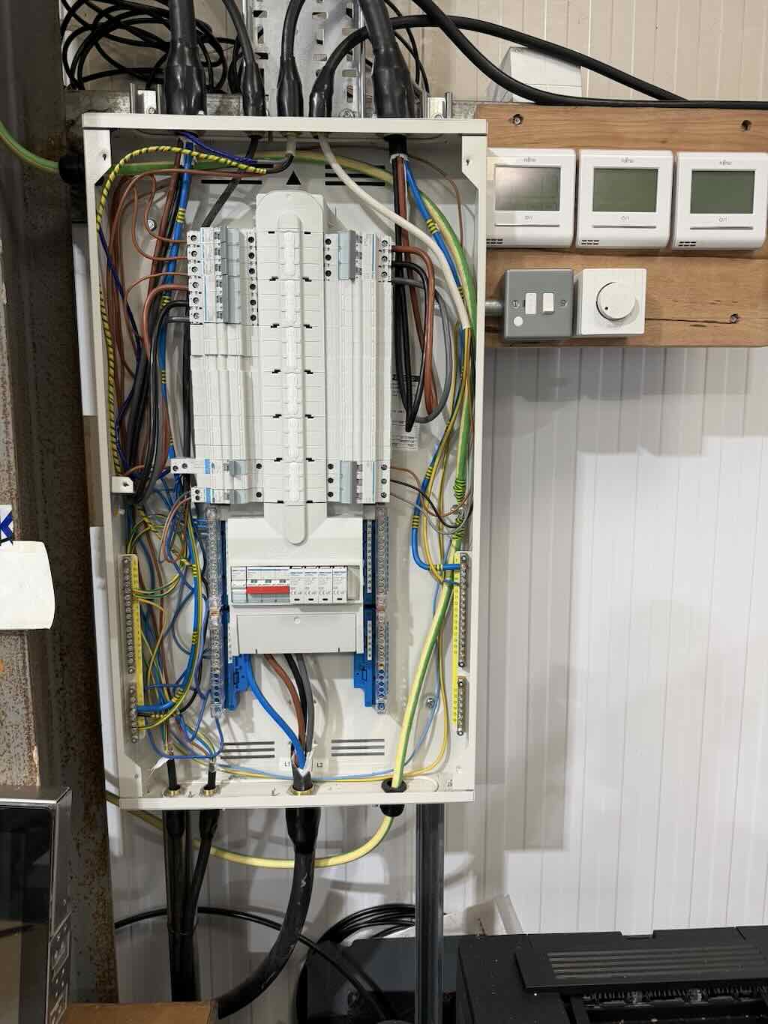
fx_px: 710
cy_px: 512
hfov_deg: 56.8
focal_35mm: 24
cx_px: 384
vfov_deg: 71.6
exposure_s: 1/80
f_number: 1.78
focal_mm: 6.76
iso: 200
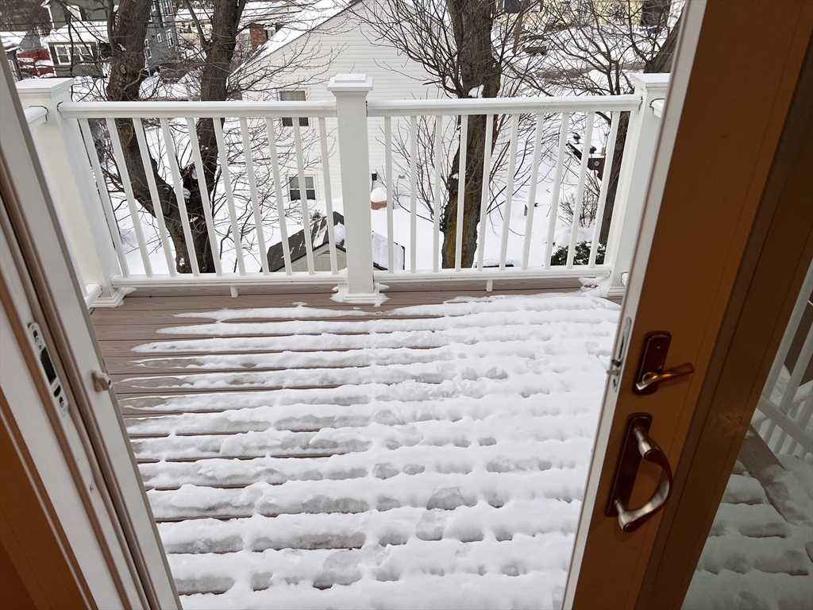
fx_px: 611
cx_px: 406
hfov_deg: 67.3
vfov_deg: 53.1
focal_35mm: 26
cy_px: 305
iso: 50
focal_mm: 5.7
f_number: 1.5
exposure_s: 1/797
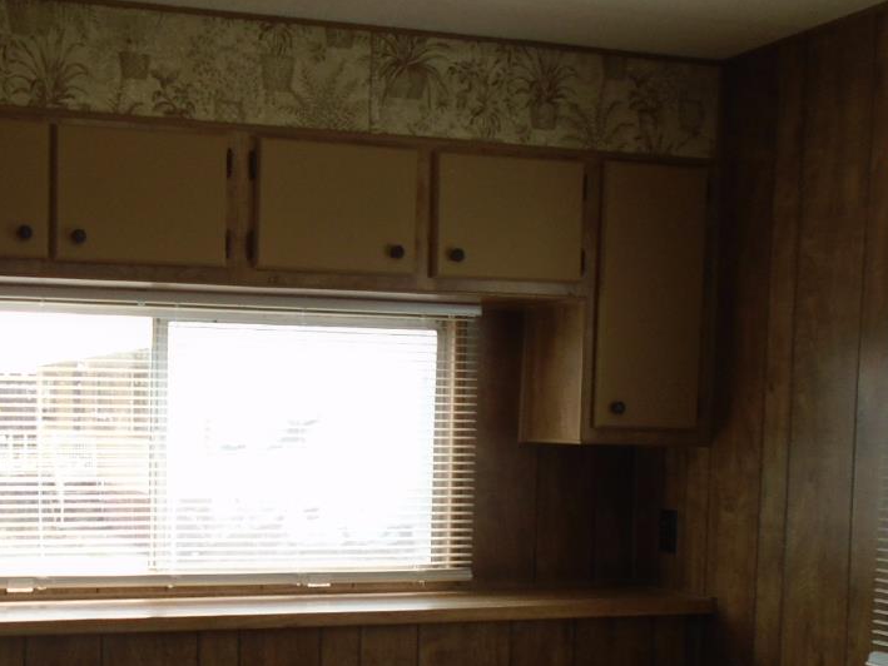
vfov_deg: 26.1
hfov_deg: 34.3
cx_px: 234
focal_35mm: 55
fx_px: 1411
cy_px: 521
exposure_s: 1/80
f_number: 3.2
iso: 100
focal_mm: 4.6
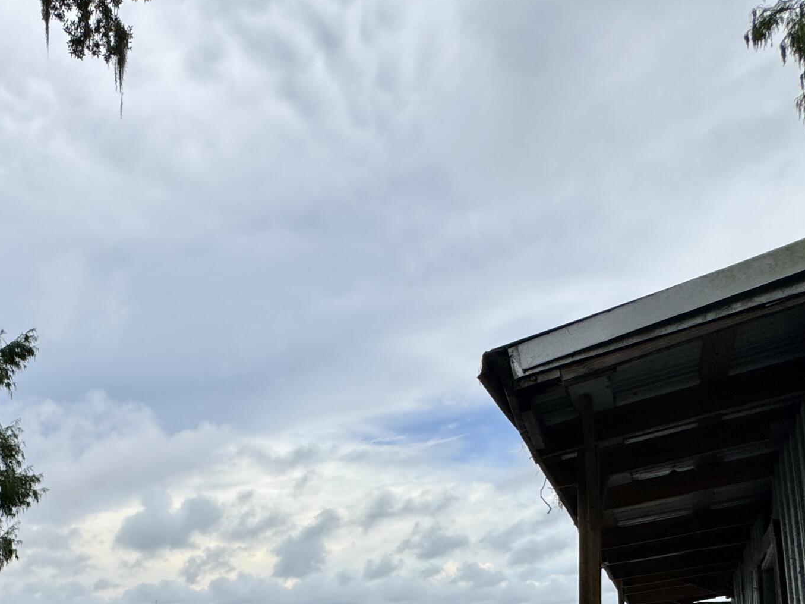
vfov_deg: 39.5
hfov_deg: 53.5
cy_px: 617
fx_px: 721
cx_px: 135
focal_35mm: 31
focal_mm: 2.22
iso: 50
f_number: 2.2
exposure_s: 1/1927
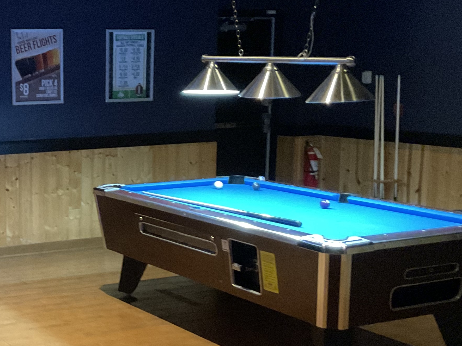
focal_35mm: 66
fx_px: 881
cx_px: -16
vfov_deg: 22.2
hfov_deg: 27.4
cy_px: 207
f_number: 1.8
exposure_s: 1/30
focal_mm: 3
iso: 500
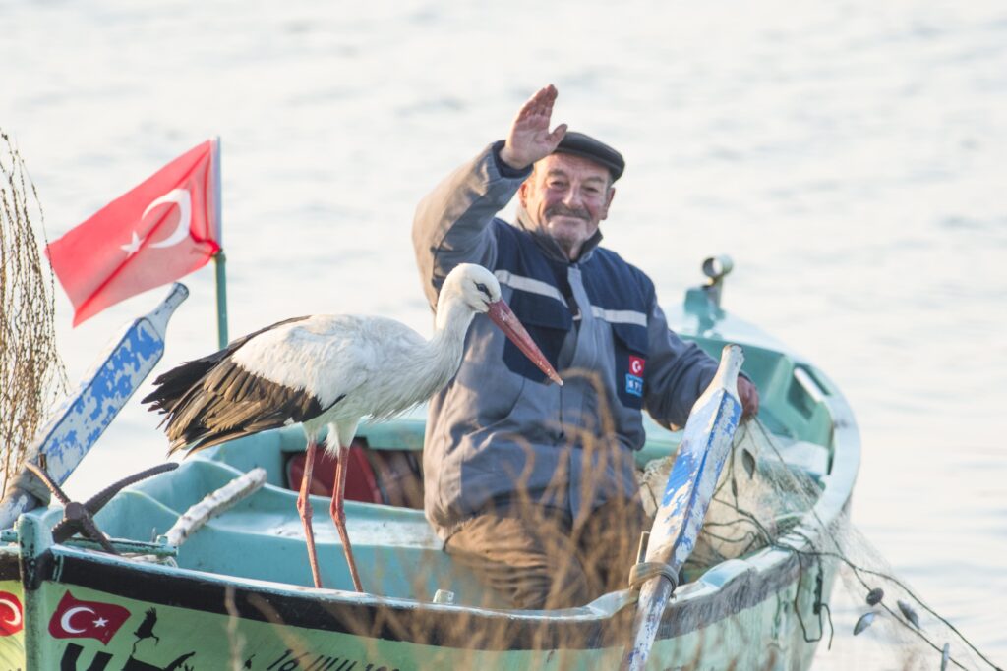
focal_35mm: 630
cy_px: 336
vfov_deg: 2.2
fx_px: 17624
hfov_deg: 3.3
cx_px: 504
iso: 400
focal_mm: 420
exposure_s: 1/640
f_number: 4.5
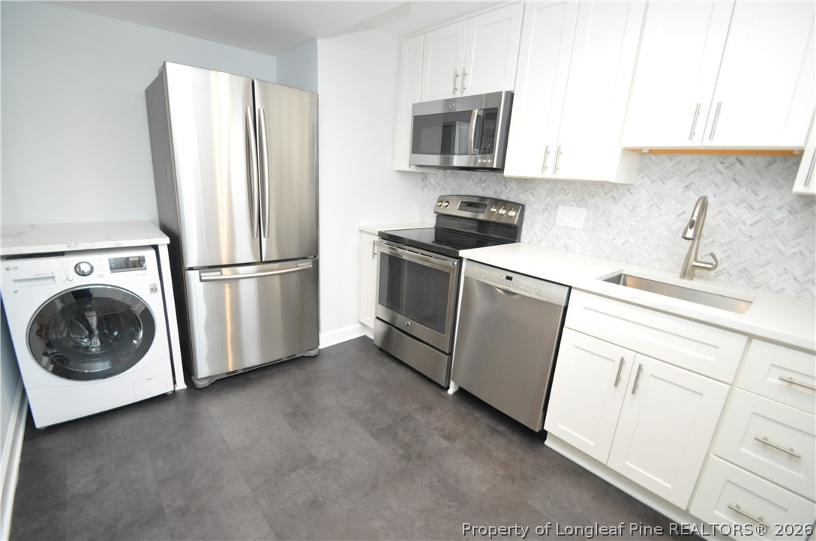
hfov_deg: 100.5
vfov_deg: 77.1
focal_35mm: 15
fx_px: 339
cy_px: 270
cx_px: 408
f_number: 4
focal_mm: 10
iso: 800
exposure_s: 1/60
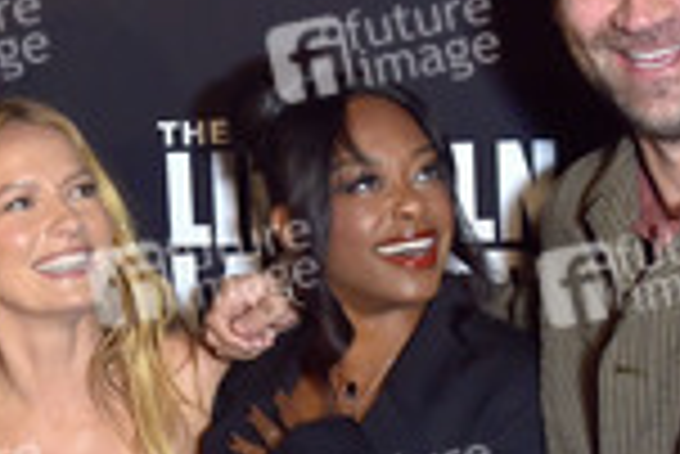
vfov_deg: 13.1
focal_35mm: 104
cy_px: 387
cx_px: 261
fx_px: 1966
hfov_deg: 19.6
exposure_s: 1/200
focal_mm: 35
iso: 800
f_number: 6.3
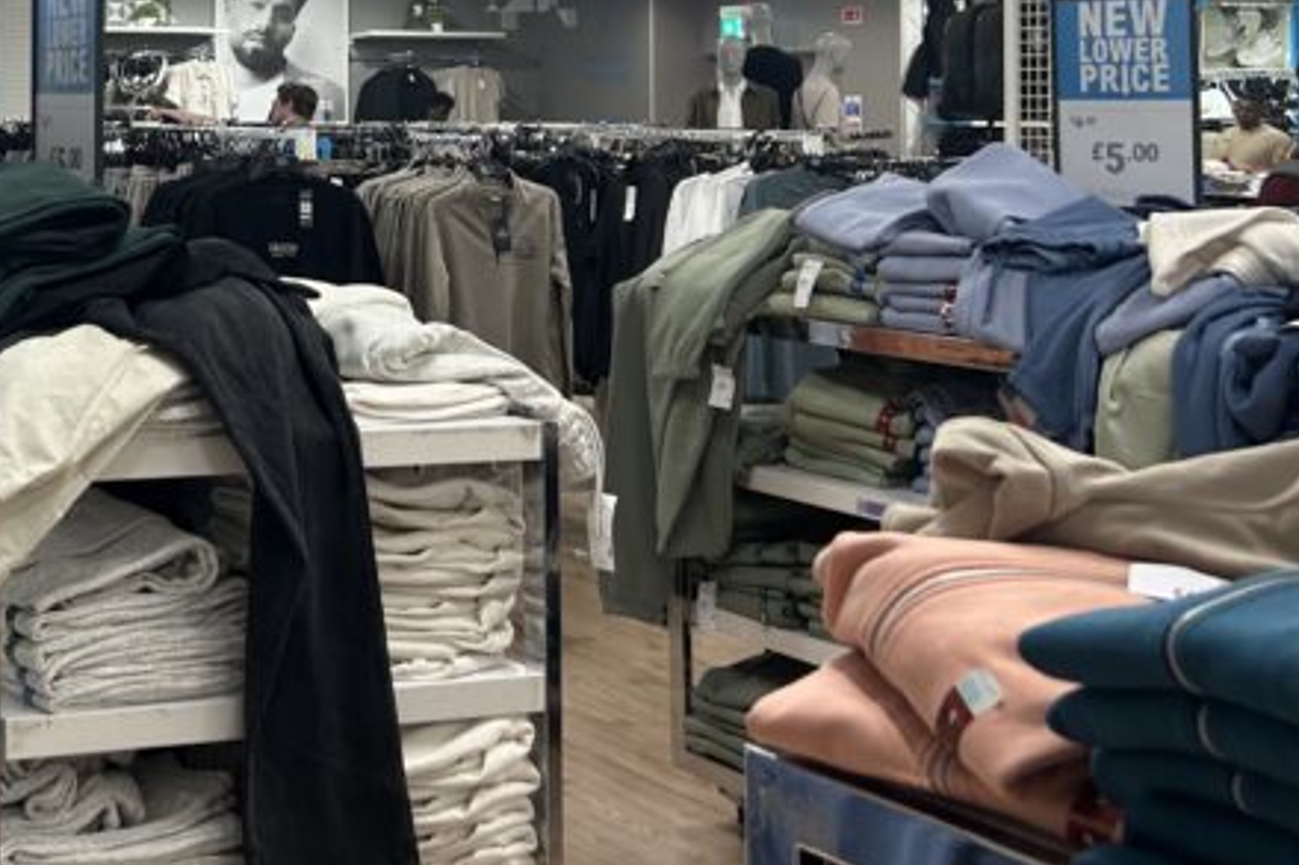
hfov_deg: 29.8
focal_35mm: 63
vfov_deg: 21.0
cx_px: 6
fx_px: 2272
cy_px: 68
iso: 40
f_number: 1.5
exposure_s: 1/74
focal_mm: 5.7
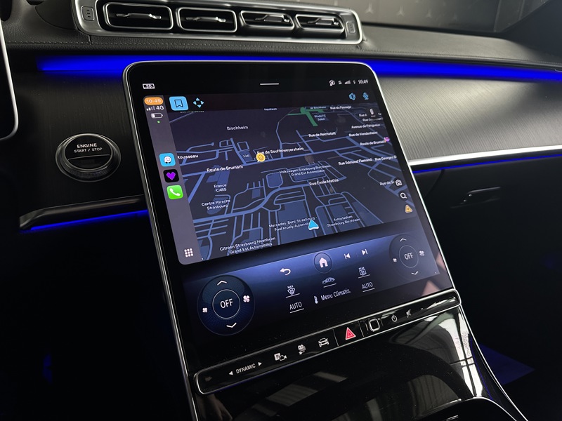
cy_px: 210
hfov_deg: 71.6
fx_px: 390
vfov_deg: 56.8
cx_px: 281
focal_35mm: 24
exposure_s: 1/54
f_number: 1.78
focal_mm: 6.86
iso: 400
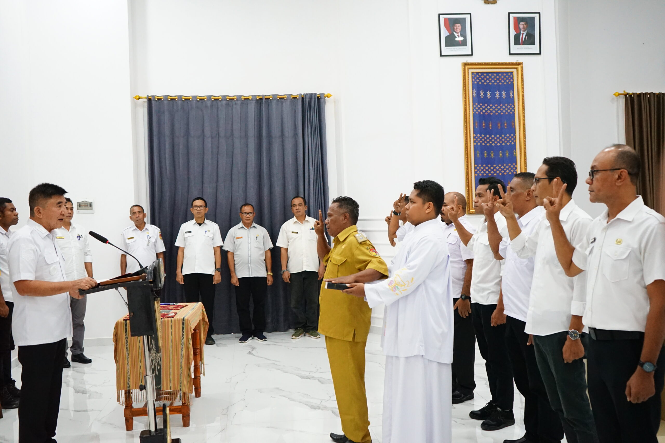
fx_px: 647
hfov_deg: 54.4
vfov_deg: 37.9
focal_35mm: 35
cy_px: 222
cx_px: 332
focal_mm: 35
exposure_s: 1/200
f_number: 4.5
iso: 5000
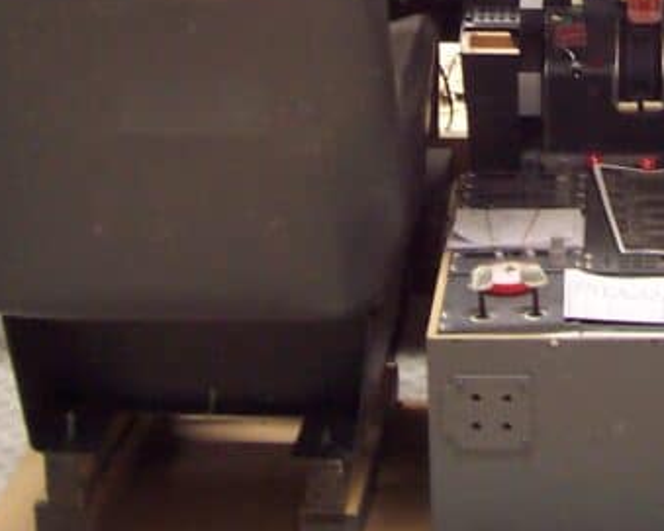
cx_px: 635
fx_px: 2141
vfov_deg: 13.6
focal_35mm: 109
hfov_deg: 17.3
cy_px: -155
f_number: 2.8
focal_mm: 5.6
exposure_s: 1/8
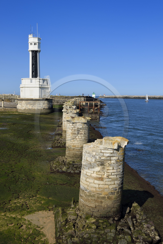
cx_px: 82
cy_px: 122
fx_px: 272
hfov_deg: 33.4
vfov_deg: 48.5
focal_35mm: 40
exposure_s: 1/320
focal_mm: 40
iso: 200
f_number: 14
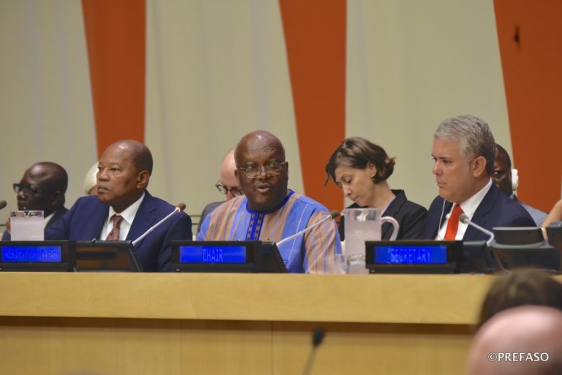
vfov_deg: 4.9
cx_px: 281
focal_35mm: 280
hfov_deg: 7.4
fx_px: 4373
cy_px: 188
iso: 1250
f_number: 5.6
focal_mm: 280
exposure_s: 1/100
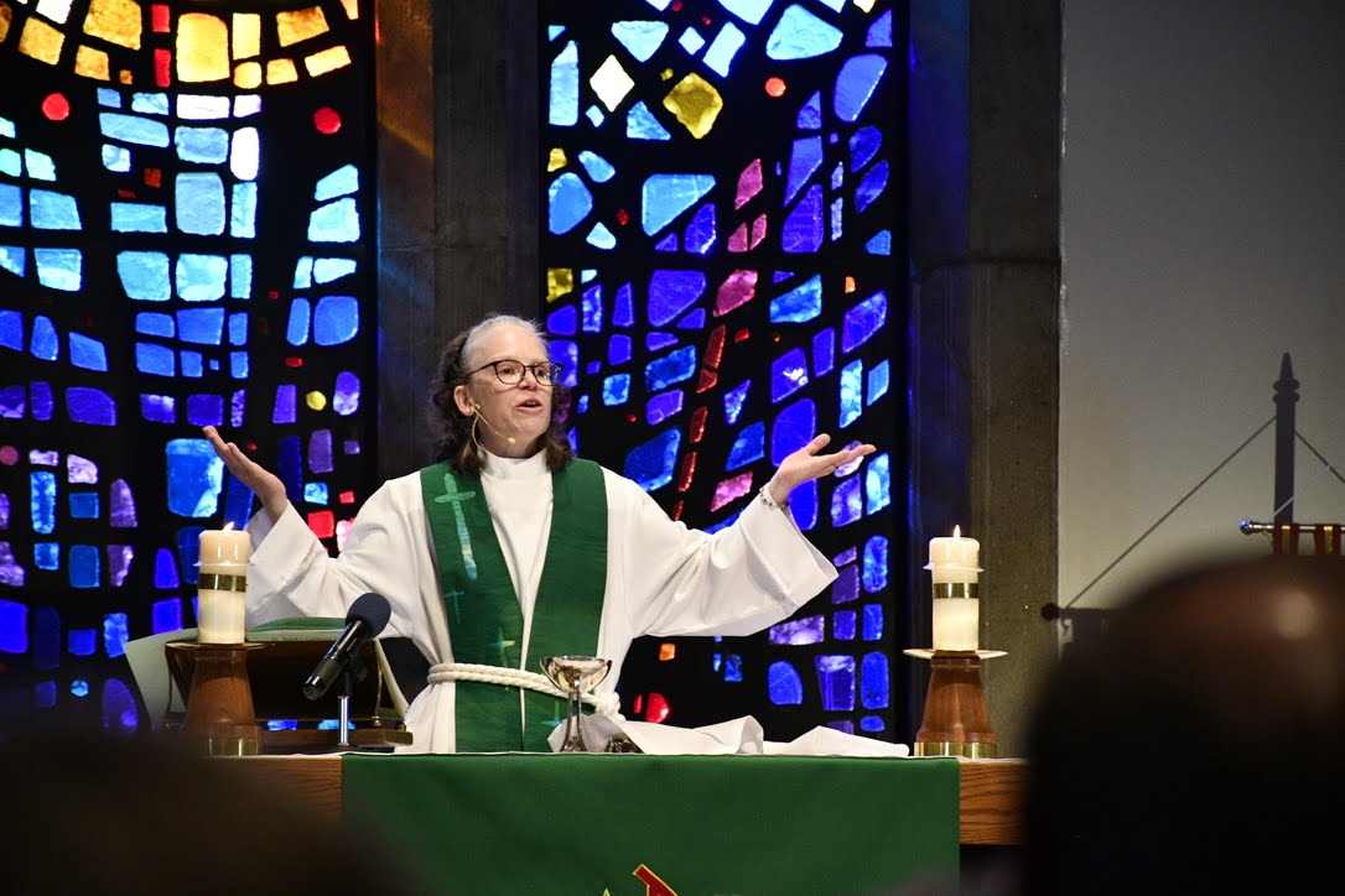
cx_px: 672
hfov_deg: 9.8
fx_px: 7845
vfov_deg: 6.5
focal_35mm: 210
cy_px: 448
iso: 3200
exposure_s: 1/160
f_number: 5.6
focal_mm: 140
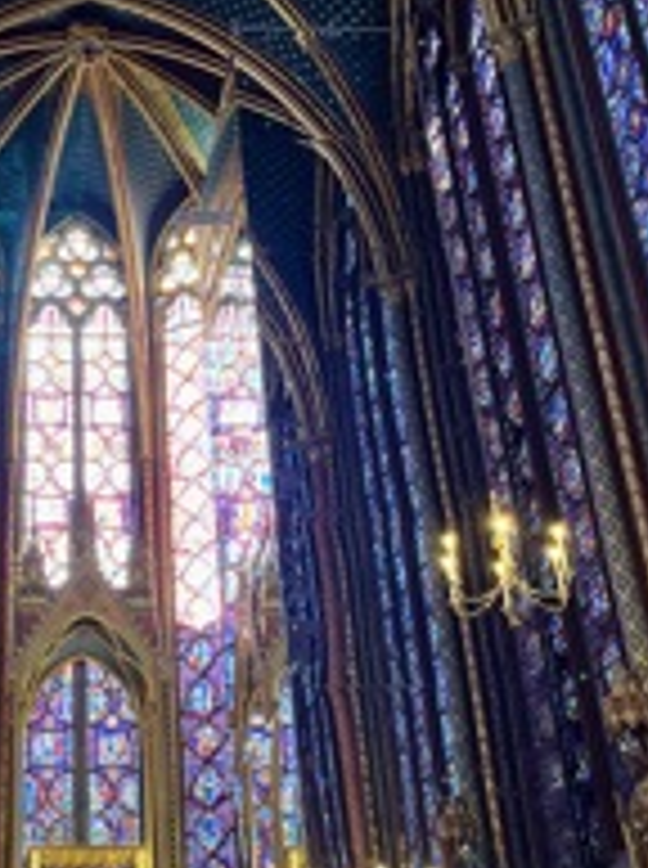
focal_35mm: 54
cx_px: 72
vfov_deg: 35.4
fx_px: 1352
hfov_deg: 26.1
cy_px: 315
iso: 125
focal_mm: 5.1
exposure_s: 1/50
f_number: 1.6
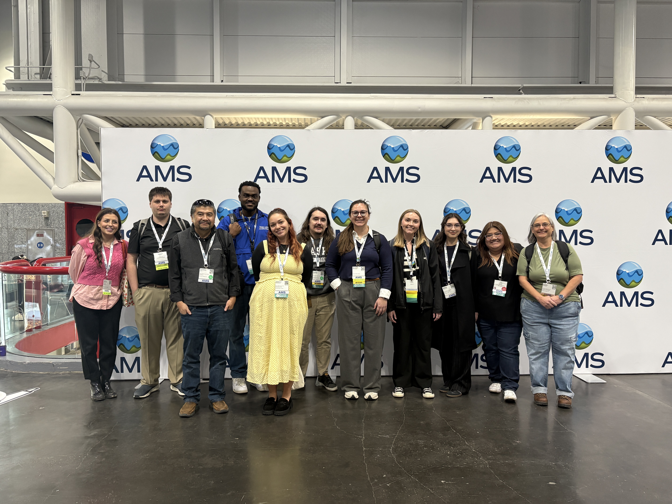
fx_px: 505
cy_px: 252
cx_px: 336
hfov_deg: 67.3
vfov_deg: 53.1
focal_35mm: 26
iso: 200
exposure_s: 1/60
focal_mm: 5.96
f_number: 1.6
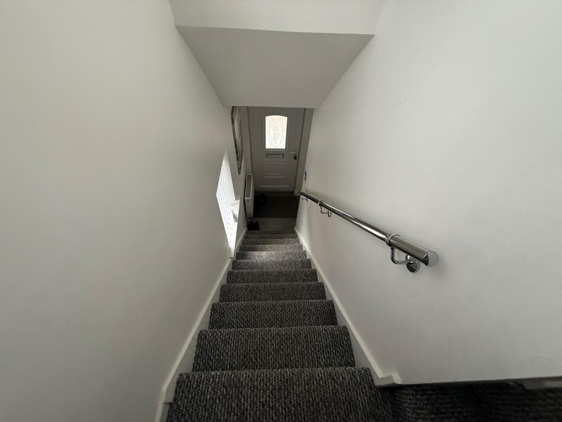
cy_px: 211
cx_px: 281
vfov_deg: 85.7
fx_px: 227
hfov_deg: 102.1
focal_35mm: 14
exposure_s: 1/69
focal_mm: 2.22
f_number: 2.2
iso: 320
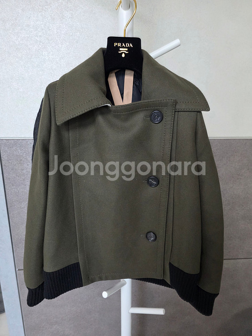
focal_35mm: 23
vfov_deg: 73.9
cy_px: 168
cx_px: 126
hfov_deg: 58.9
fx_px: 223
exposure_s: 1/120
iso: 640
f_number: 1.7
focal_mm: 6.3
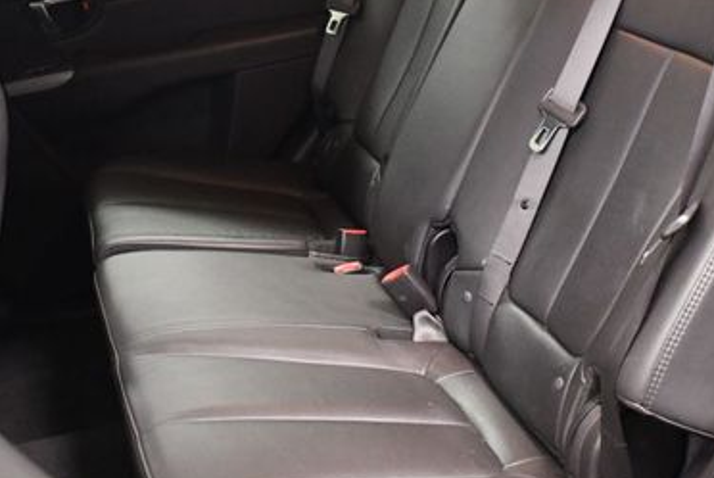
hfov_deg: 32.3
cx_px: 367
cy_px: 177
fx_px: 1231
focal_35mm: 62
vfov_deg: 21.9
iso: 4000
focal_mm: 18
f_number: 3.5
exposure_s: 1/60
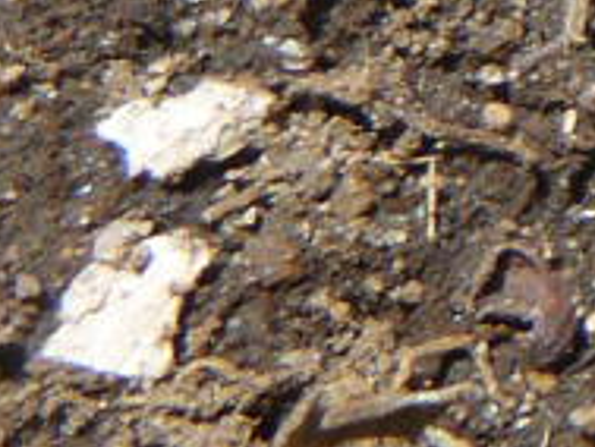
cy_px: -721
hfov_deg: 6.7
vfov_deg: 5.2
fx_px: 4713
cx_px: 1584
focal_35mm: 274
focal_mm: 6
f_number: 5.6
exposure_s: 1/200
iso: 100
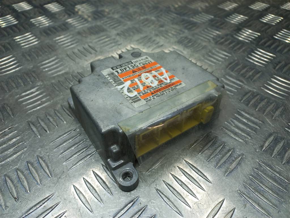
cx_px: 145
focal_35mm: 25
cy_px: 109
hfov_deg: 69.4
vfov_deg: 54.9
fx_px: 209
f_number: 1.8
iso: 32
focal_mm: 4.6
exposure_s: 1/100
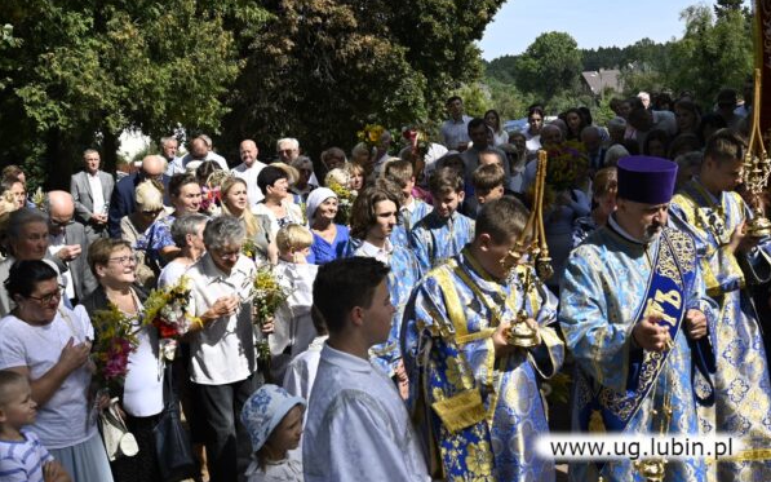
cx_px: 386
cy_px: 234
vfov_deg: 29.9
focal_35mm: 43
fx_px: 903
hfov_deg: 46.2
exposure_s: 1/320
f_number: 6.3
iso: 100
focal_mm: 28
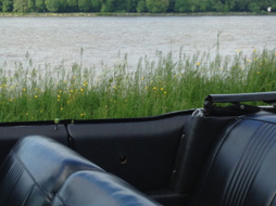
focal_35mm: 78
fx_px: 621
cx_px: 71
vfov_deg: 18.7
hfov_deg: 24.8
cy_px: 155
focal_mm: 4.12
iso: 50
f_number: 2.4
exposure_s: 1/596
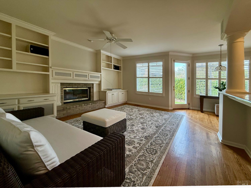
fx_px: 102
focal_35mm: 14
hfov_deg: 102.1
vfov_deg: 85.7
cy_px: 94
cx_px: 126
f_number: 2.2
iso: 160
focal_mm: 2.22
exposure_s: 1/120
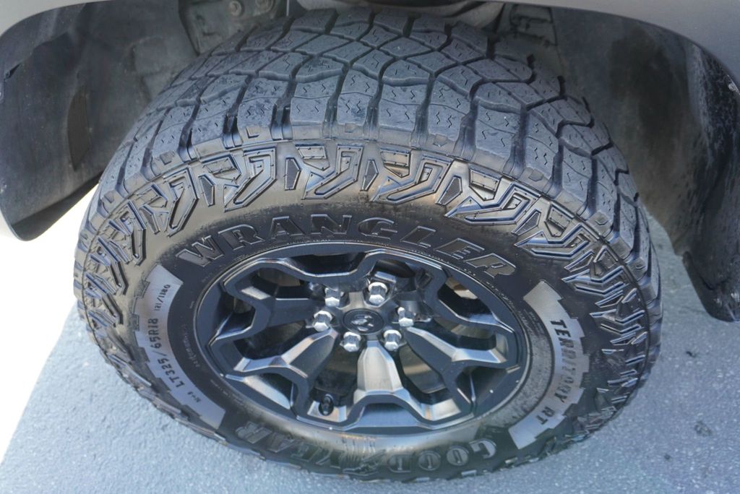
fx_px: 586
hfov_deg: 64.5
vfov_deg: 45.7
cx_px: 370
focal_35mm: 28
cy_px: 247
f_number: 4
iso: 640
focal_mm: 19
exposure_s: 1/160
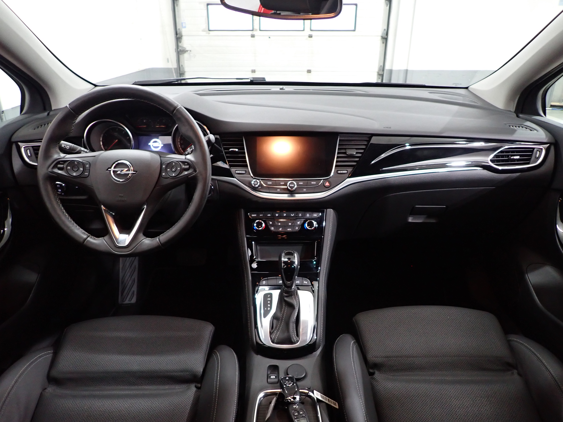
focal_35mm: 25
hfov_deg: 69.4
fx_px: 407
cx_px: 282
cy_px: 211
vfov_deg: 54.9
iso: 500
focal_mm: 4.5
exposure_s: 1/30
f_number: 2
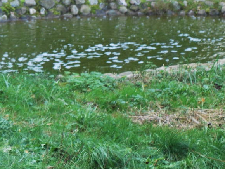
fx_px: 1813
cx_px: -60
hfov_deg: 7.0
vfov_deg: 5.3
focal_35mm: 279
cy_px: -5
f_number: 4
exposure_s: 1/125
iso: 220
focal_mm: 70
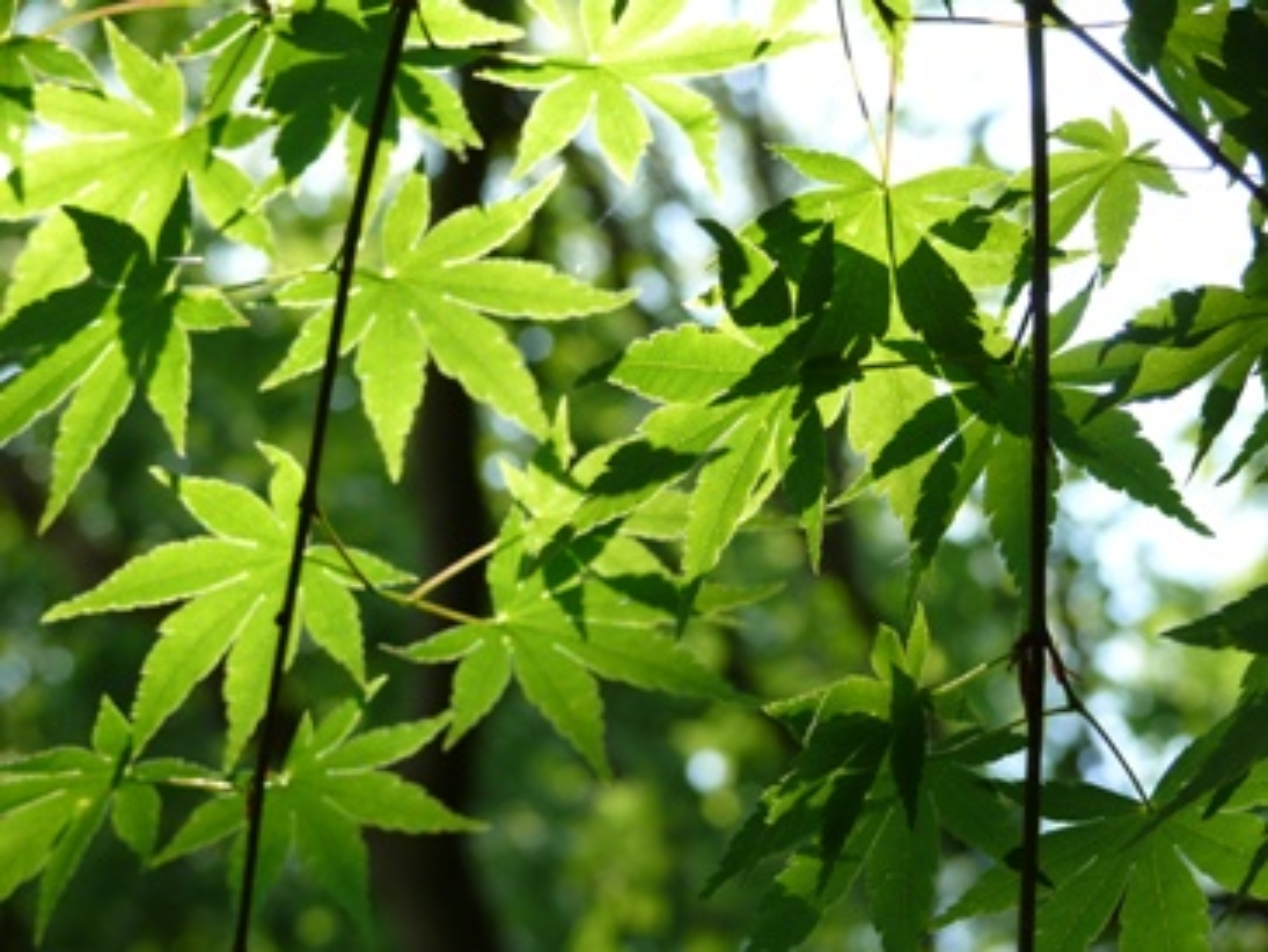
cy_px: 476
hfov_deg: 18.9
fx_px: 3811
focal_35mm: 104
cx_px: 634
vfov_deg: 14.2
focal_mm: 22
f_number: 4.5
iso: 100
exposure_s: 1/250
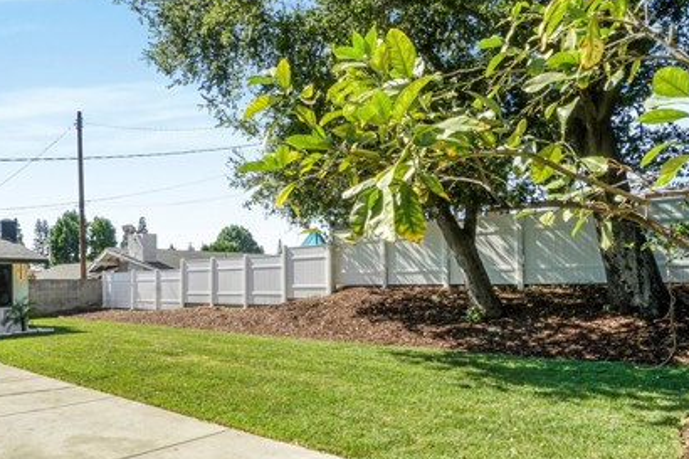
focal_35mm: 26
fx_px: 493
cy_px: 283
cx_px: 247
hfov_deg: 68.5
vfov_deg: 49.5
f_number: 22
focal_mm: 11
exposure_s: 1/30
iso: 400
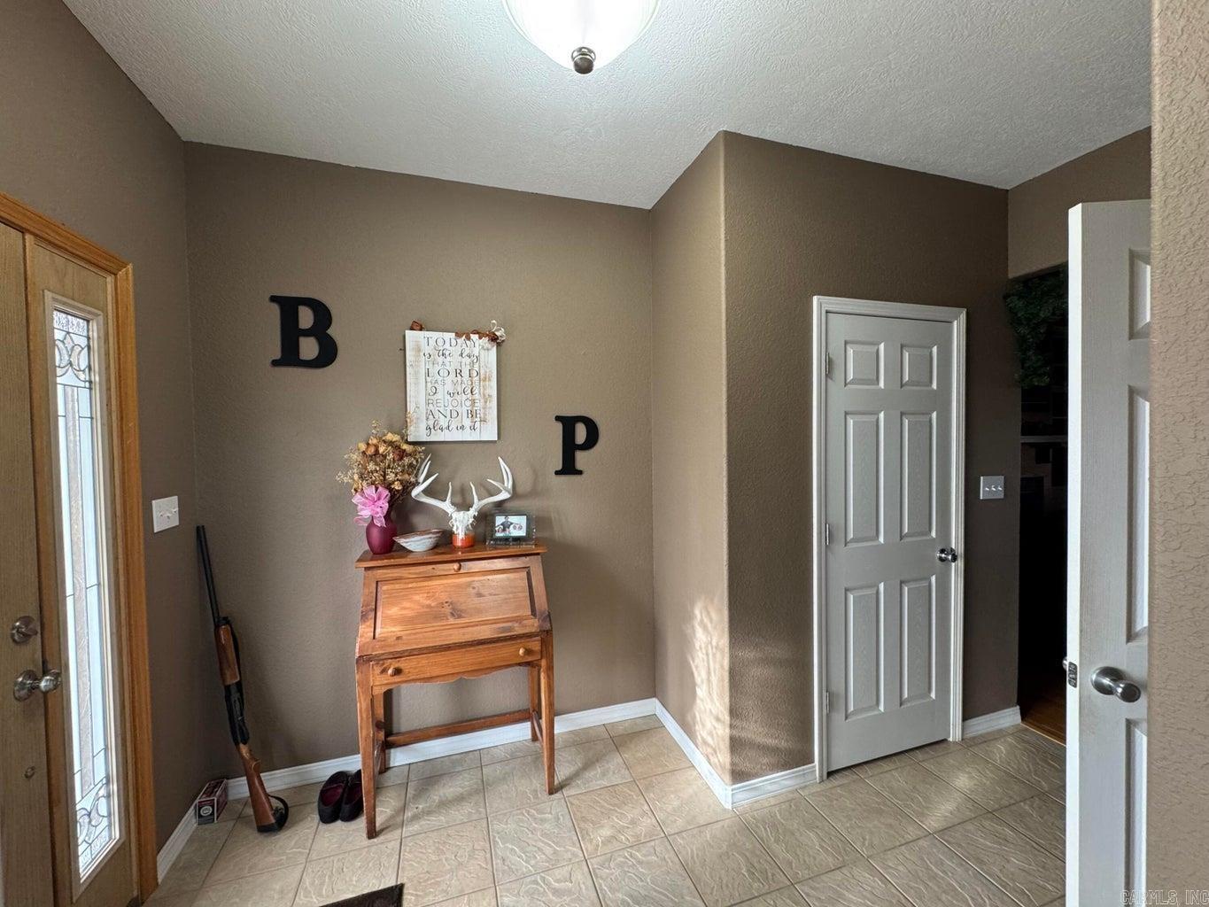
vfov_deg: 85.7
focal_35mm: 14
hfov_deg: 102.1
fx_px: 489
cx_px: 604
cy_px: 454
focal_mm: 2.22
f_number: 2.2
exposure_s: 1/60
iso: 160
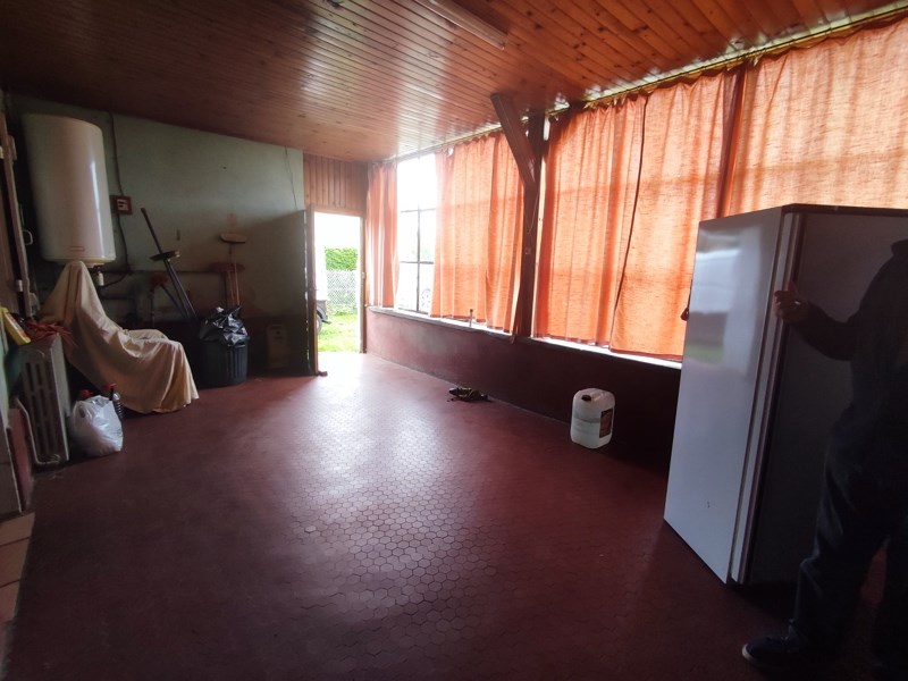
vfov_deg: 78.1
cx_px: 454
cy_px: 340
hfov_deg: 94.5
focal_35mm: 16
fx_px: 420
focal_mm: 1.65
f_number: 2.2
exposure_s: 1/50
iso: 221
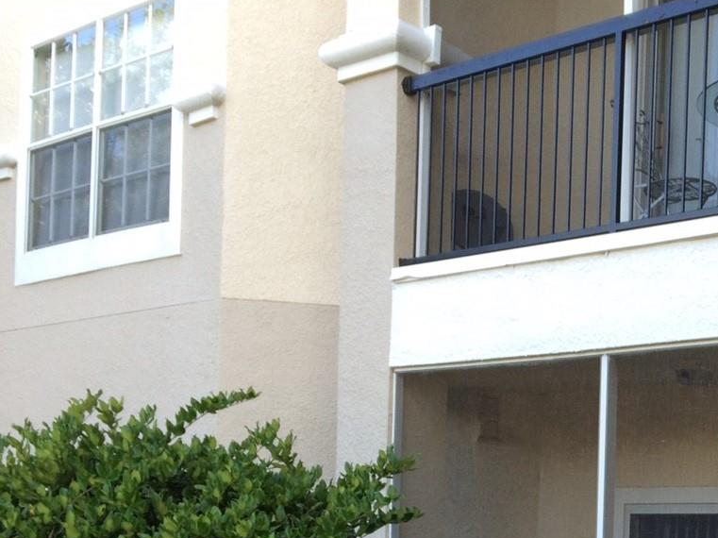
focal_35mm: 61
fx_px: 1265
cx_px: 679
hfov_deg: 30.0
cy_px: 559
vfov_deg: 22.9
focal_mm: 4.15
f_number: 2.2
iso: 40
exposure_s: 1/129
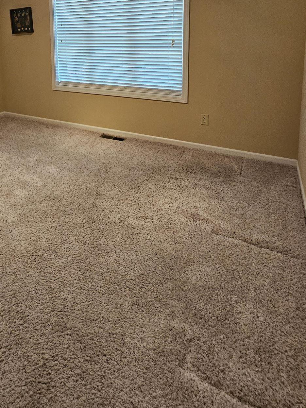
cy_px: 72
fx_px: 283
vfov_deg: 64.2
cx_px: 68
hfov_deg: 53.6
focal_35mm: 24
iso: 320
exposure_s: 1/40
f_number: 2.2
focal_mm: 2.2
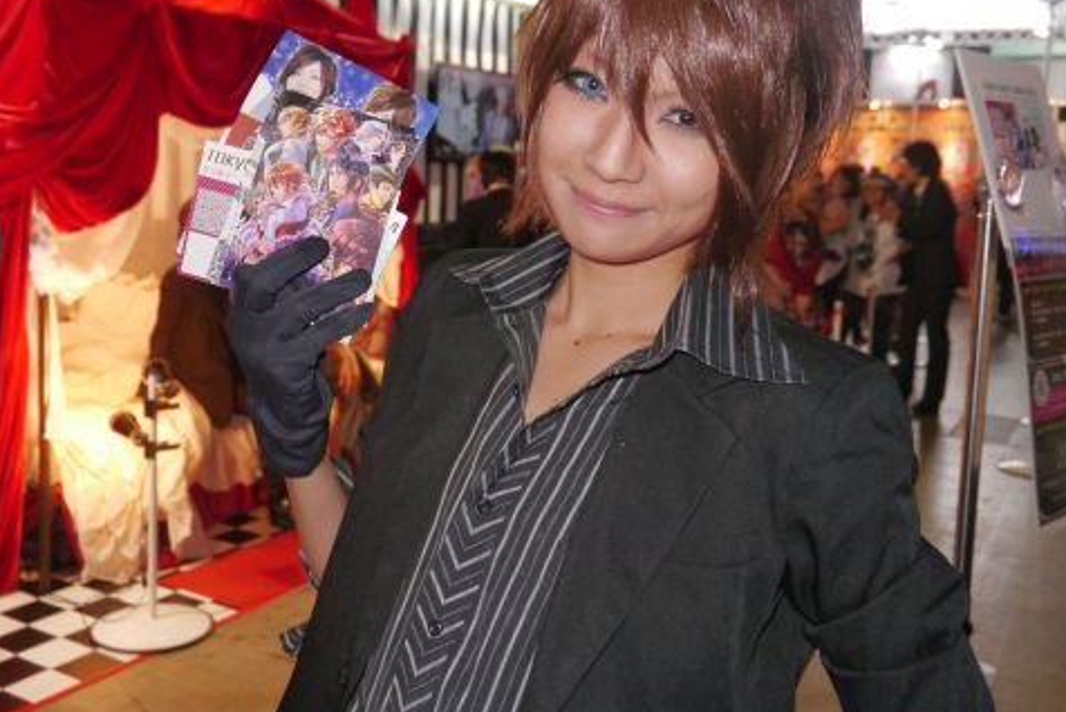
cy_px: 289
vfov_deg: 35.0
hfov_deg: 50.6
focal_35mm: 38
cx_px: 499
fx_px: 1126
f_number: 4.1
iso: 800
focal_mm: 17
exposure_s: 1/60
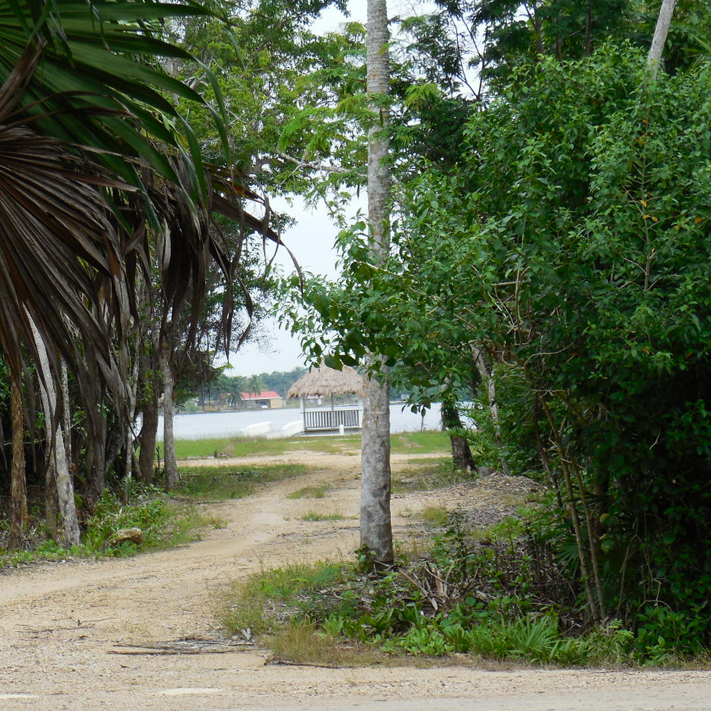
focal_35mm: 148
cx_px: 235
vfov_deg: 11.8
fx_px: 3439
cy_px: 362
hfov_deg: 11.8
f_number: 4.8
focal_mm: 19.4
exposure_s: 1/320
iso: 125
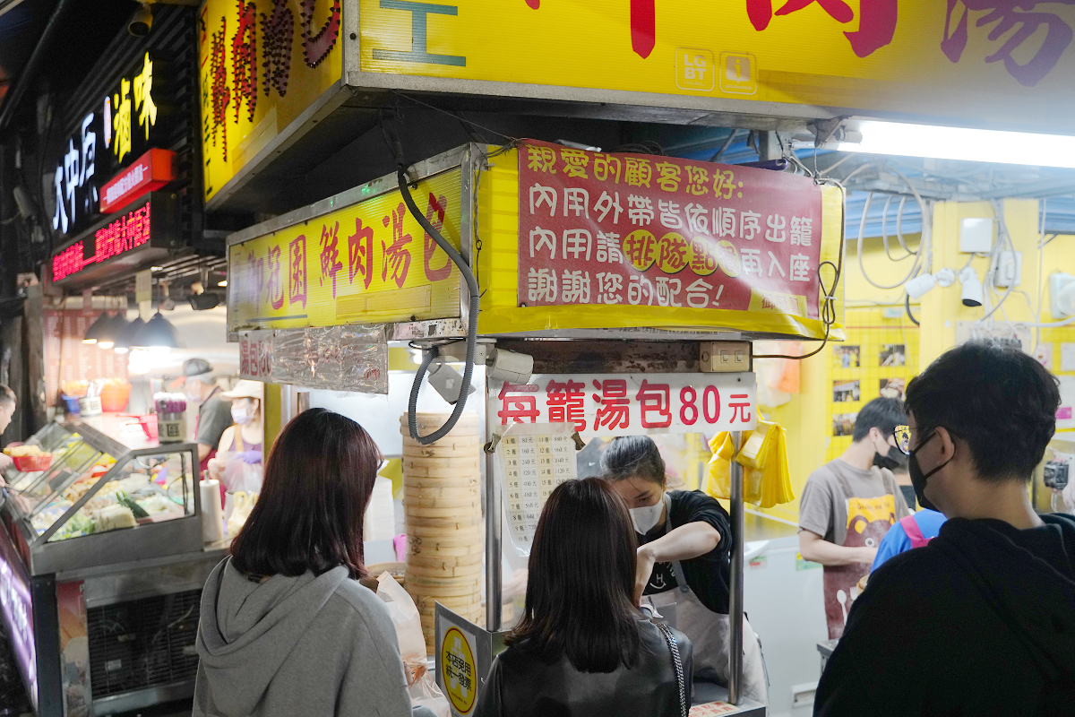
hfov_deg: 55.8
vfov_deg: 38.9
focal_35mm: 34
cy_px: 358
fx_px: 1015
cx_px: 538
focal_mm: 34
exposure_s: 1/160
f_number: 2.8
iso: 1600
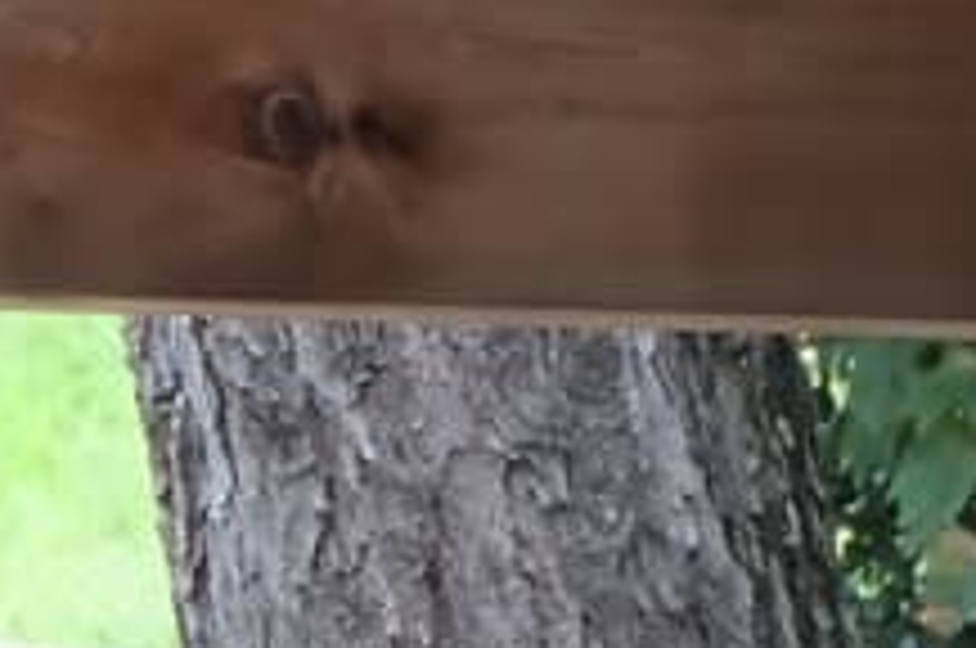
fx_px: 18895
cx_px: -1916
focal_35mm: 698
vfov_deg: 1.9
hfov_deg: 2.9
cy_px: 1969
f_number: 8
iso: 1600
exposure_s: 1/160
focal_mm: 70
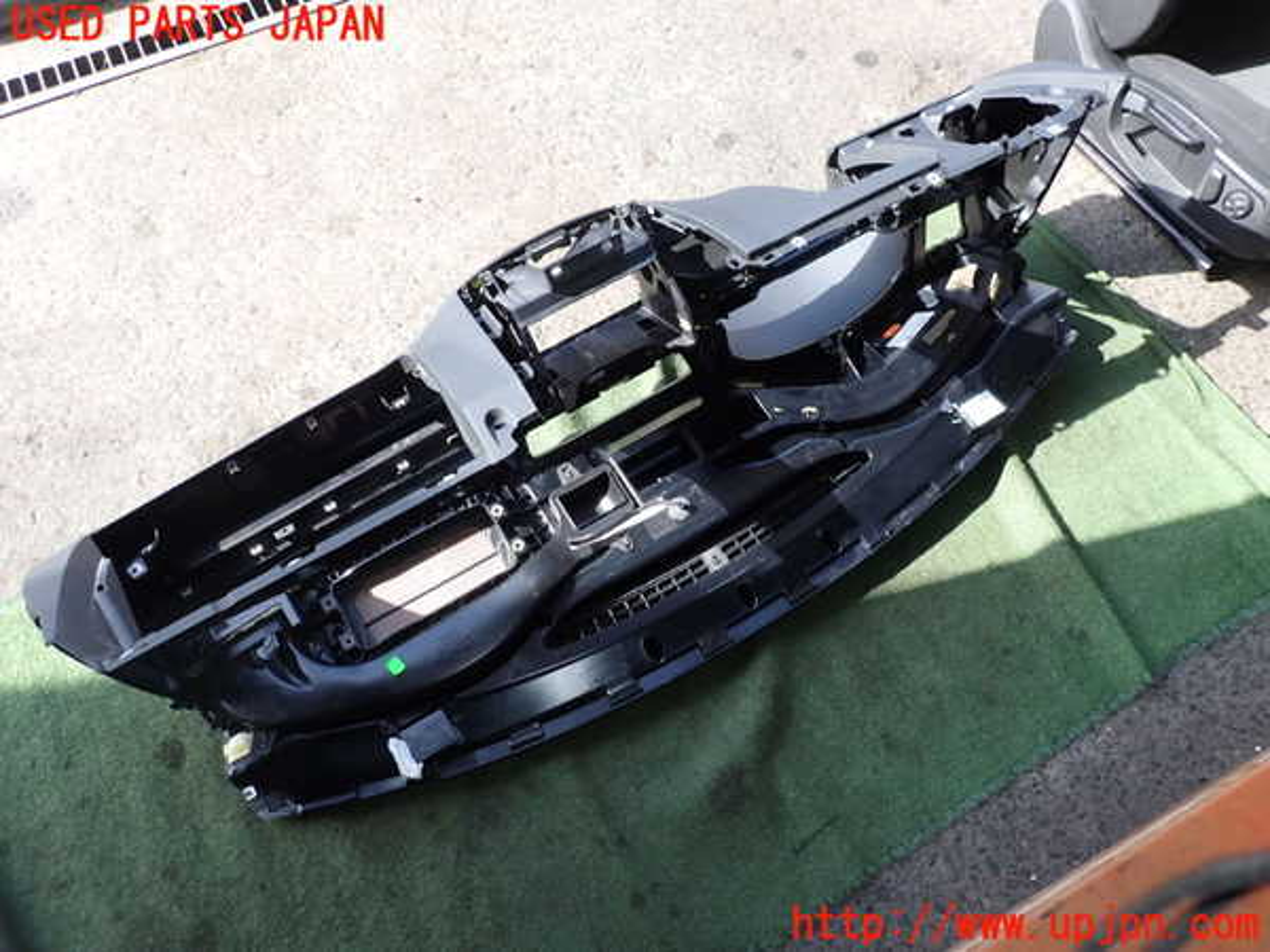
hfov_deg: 69.4
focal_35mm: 25
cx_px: 635
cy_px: 476
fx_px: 917
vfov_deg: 54.9
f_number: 2.8
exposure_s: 1/200
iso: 100
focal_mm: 4.5
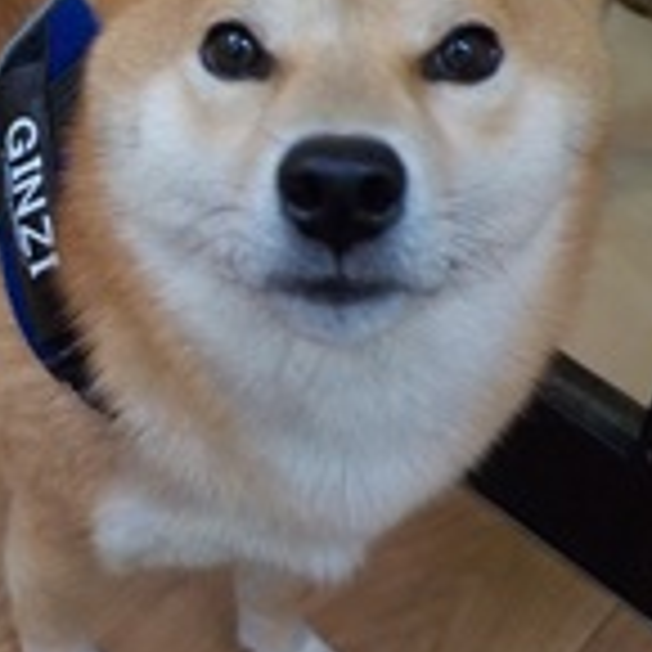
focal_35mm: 73
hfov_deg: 23.1
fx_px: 1556
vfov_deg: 23.3
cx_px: 67
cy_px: 130
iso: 180
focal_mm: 4.1
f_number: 3.3
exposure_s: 1/30
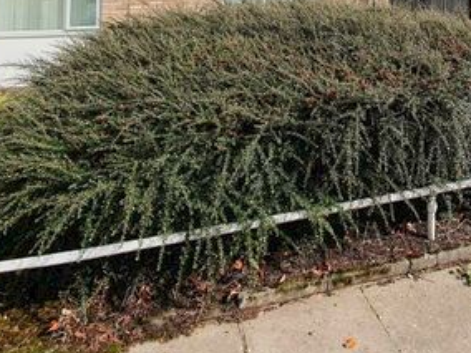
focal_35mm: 32
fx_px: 435
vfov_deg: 37.7
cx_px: 347
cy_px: -24
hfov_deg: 54.5
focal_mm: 1.8
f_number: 2.2
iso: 50
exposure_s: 1/1168
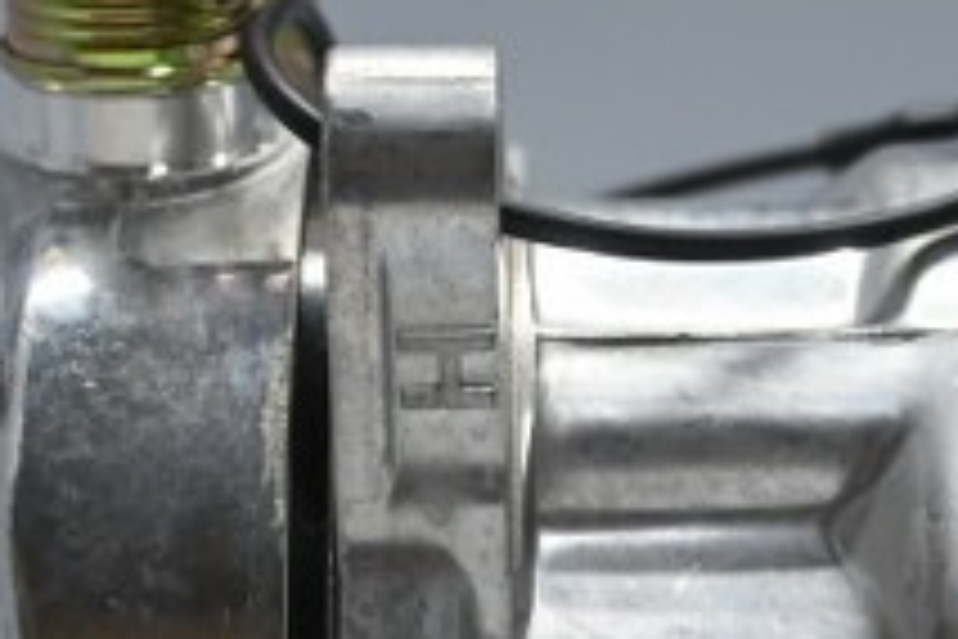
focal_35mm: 141
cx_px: 954
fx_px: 3749
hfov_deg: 14.3
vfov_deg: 9.7
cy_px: 655
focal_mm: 25
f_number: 4.2
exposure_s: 1/125
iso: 1000
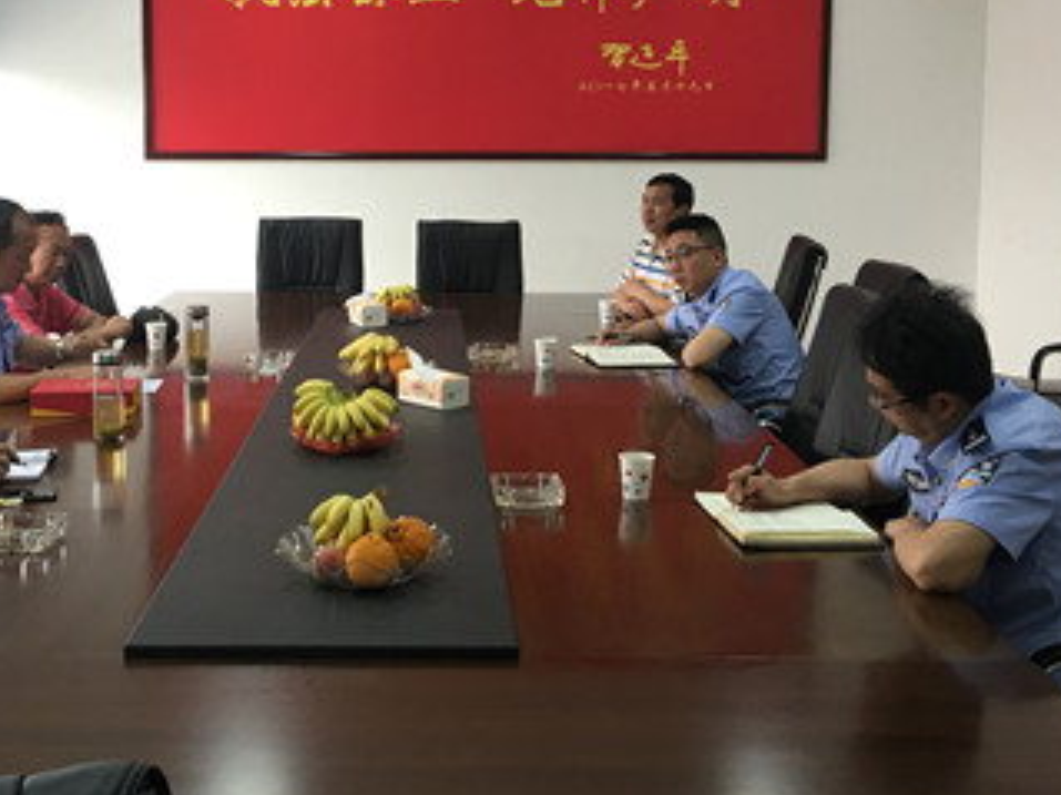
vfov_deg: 28.9
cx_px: 422
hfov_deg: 38.0
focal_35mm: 50
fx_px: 1532
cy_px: 269
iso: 40
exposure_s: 1/17
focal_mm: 4.15
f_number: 2.2
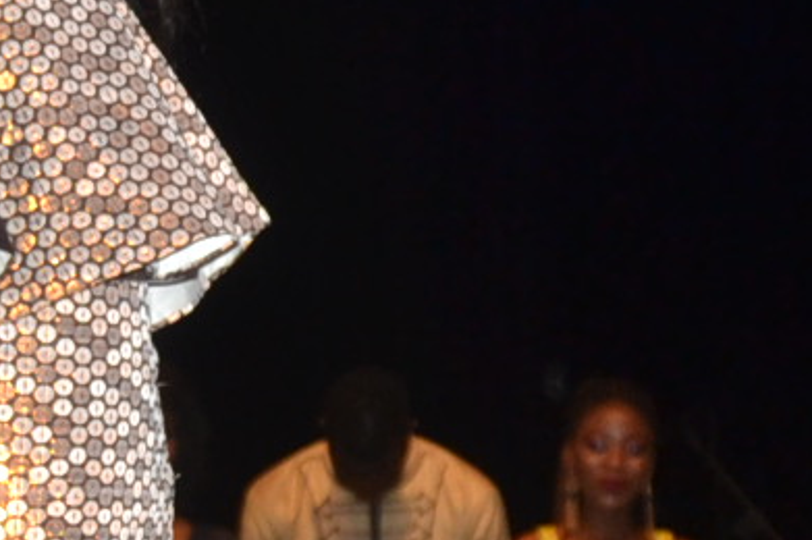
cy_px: 75
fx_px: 5183
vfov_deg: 6.0
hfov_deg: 8.8
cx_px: -241
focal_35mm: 230
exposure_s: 1/60
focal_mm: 26
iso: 400
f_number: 4
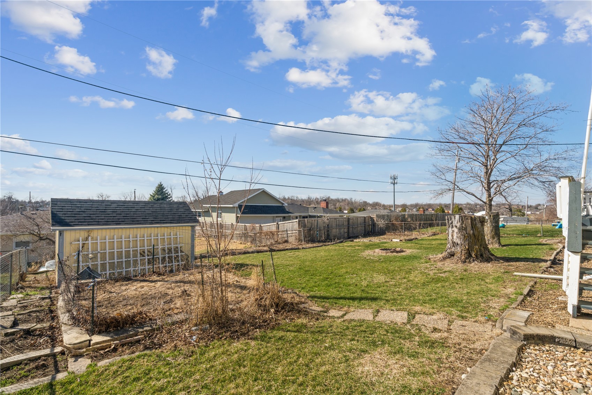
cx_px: 296
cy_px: 198
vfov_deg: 73.7
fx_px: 263
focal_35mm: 16
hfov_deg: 96.7
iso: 400
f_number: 10
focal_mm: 16
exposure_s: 1/400
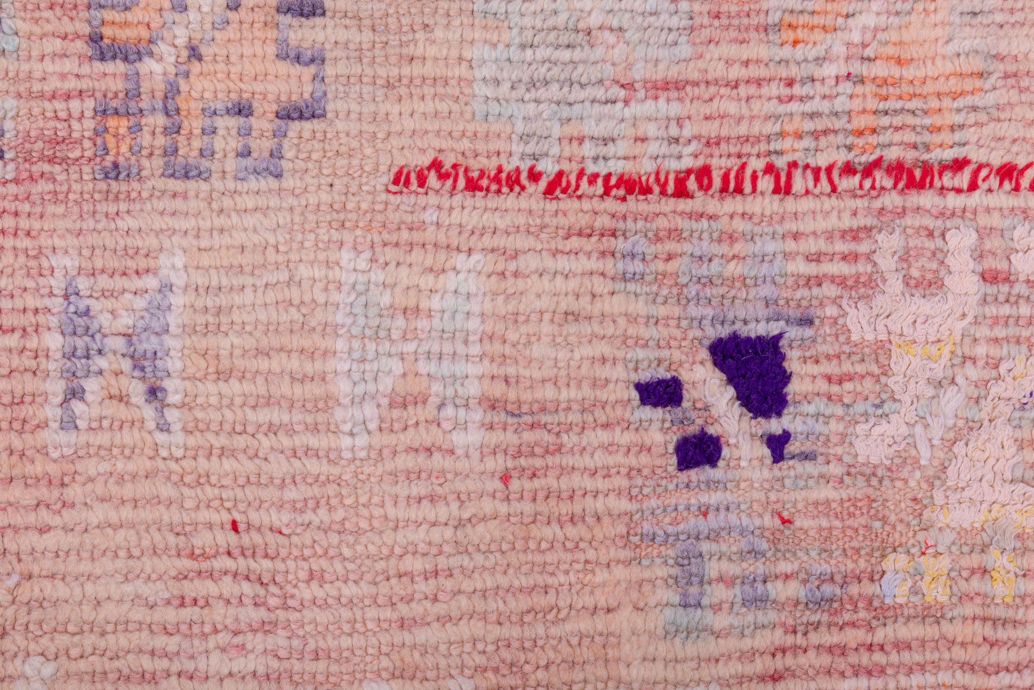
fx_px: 2011
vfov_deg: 19.5
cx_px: 517
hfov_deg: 28.8
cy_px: 345
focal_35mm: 70
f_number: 16
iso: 160
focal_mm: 70
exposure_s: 1/160
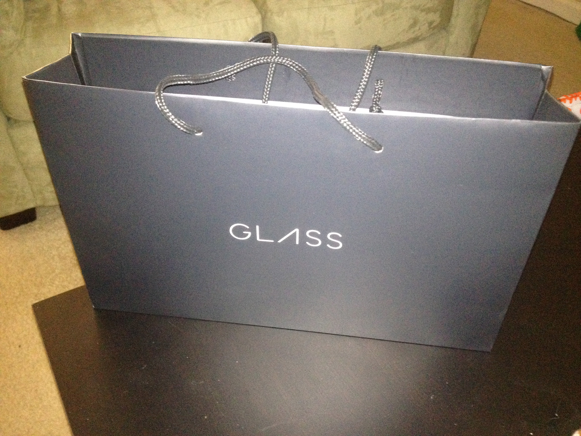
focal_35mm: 35
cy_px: 218
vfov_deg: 40.7
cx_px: 290
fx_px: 587
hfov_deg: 52.6
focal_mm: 4.28
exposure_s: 1/16
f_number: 2.4
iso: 500
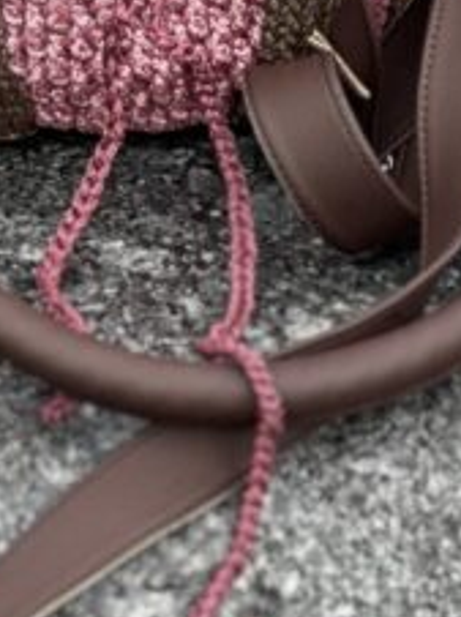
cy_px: -347
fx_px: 4857
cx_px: 134
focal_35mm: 273
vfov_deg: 7.1
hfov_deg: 5.4
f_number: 2.8
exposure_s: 1/121
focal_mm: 9
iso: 50
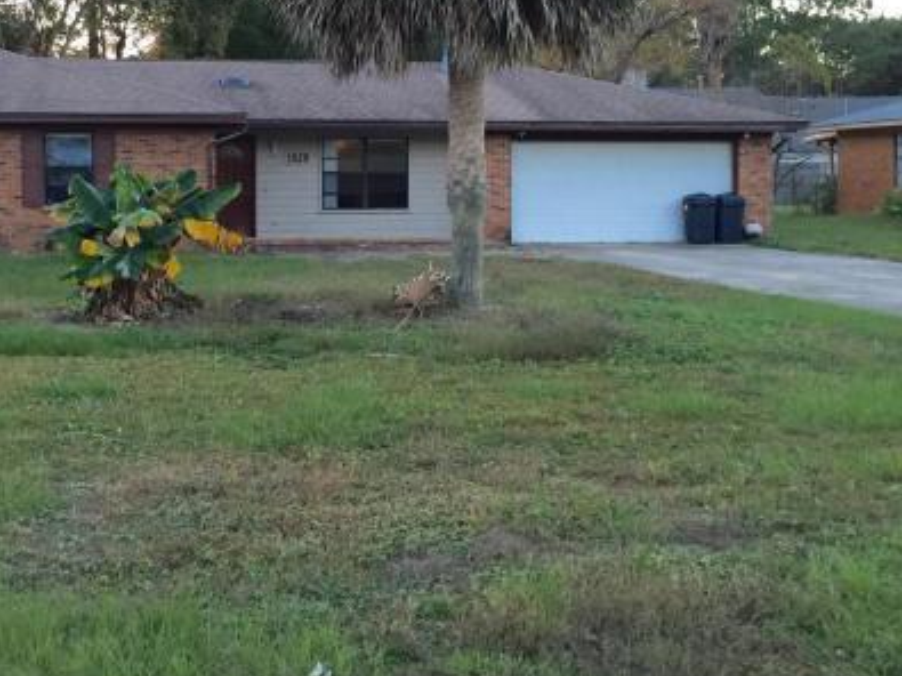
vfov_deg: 30.5
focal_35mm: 47
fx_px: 1224
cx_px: 285
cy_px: 190
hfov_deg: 39.9
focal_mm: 4.15
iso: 40
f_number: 2.2
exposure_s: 1/30
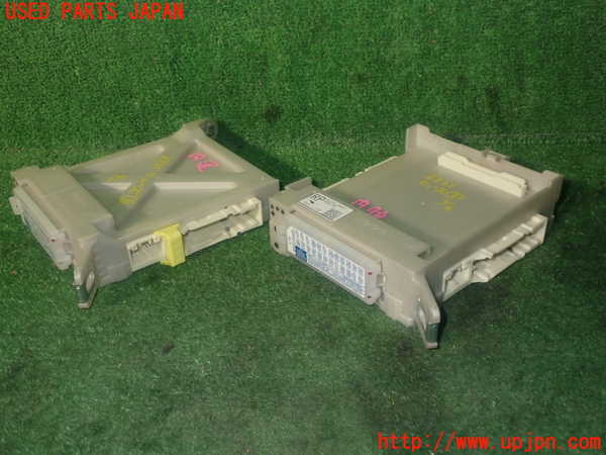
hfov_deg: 51.4
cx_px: 303
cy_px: 228
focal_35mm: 36
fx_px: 630
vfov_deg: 39.7
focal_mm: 6.37
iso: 125
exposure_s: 1/40
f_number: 7.1
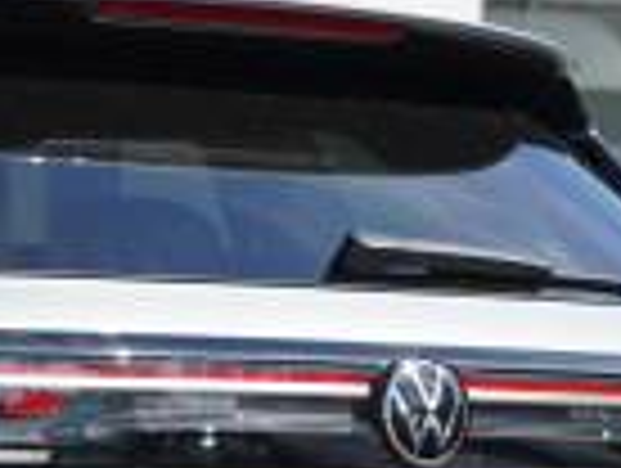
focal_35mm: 256
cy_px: 477
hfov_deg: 7.6
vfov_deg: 5.8
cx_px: -333
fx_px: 4605
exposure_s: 1/250
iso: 100
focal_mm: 57.5
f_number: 4.5
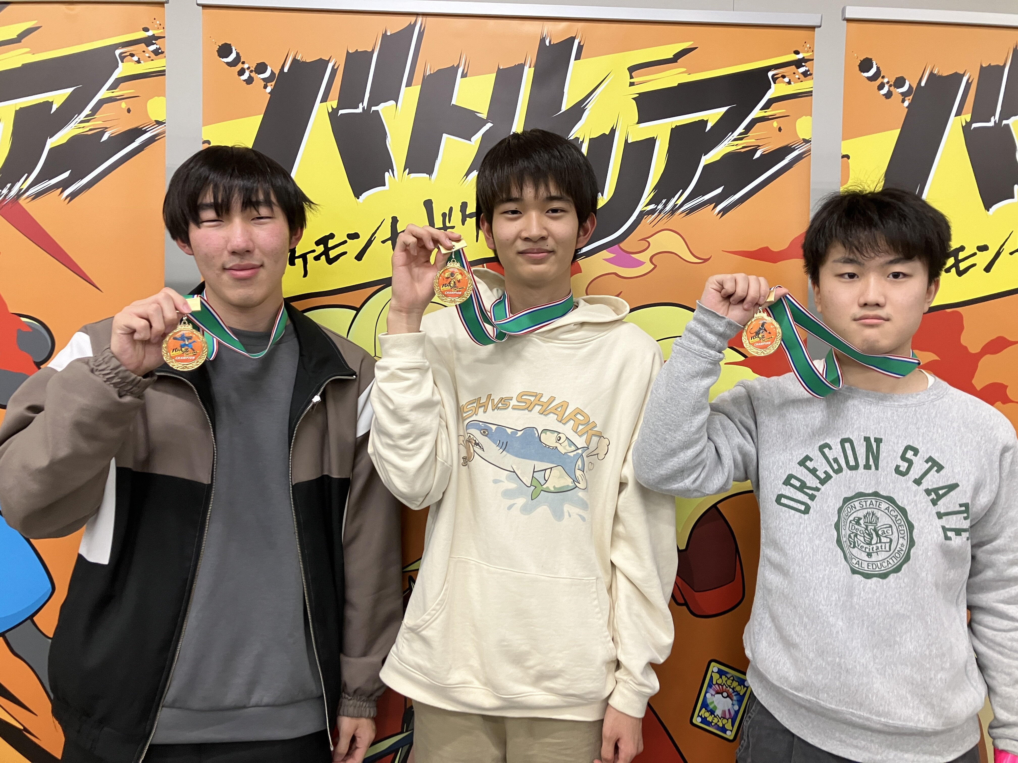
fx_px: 823
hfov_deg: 63.4
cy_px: 382
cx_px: 509
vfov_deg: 49.7
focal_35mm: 28
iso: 100
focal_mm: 4
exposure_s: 1/50
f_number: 1.8
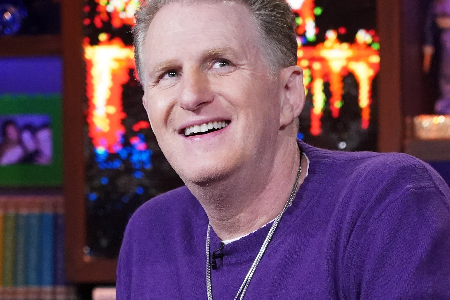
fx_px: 2125
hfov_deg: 12.1
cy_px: 218
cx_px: 333
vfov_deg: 8.1
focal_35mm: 170
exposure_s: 1/160
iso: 8000
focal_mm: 96
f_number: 4
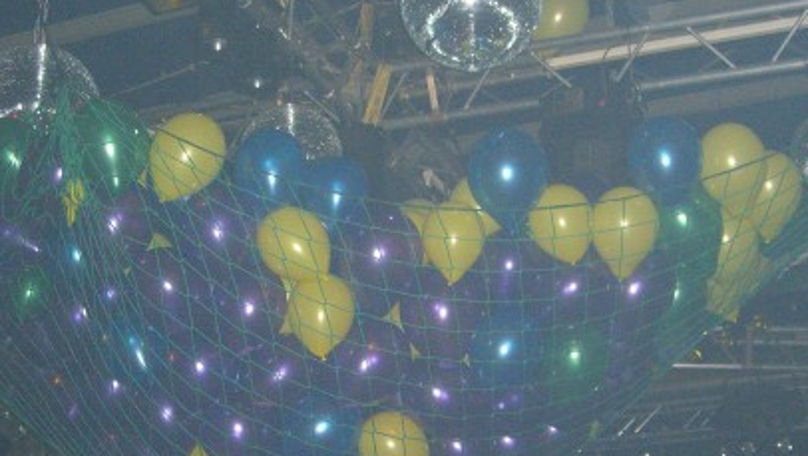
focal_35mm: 74
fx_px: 1586
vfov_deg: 16.3
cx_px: 372
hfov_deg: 28.6
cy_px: 331
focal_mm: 9.5
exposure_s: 1/60
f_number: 3.1
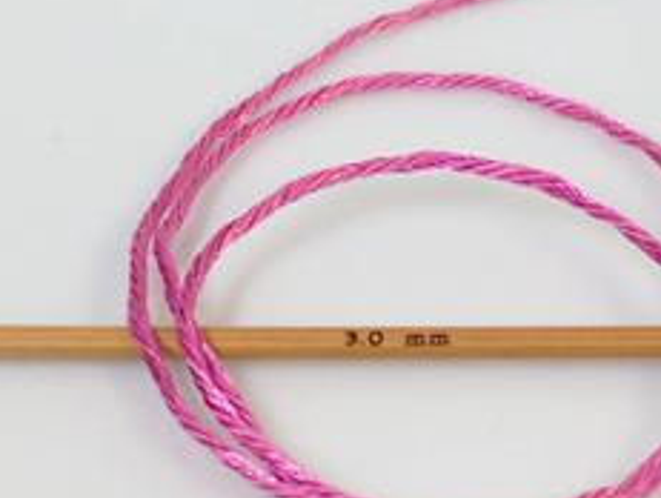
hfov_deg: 9.8
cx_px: 504
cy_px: 316
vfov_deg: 7.4
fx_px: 3844
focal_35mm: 201
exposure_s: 1/35.8
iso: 200
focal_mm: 23.76
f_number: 3
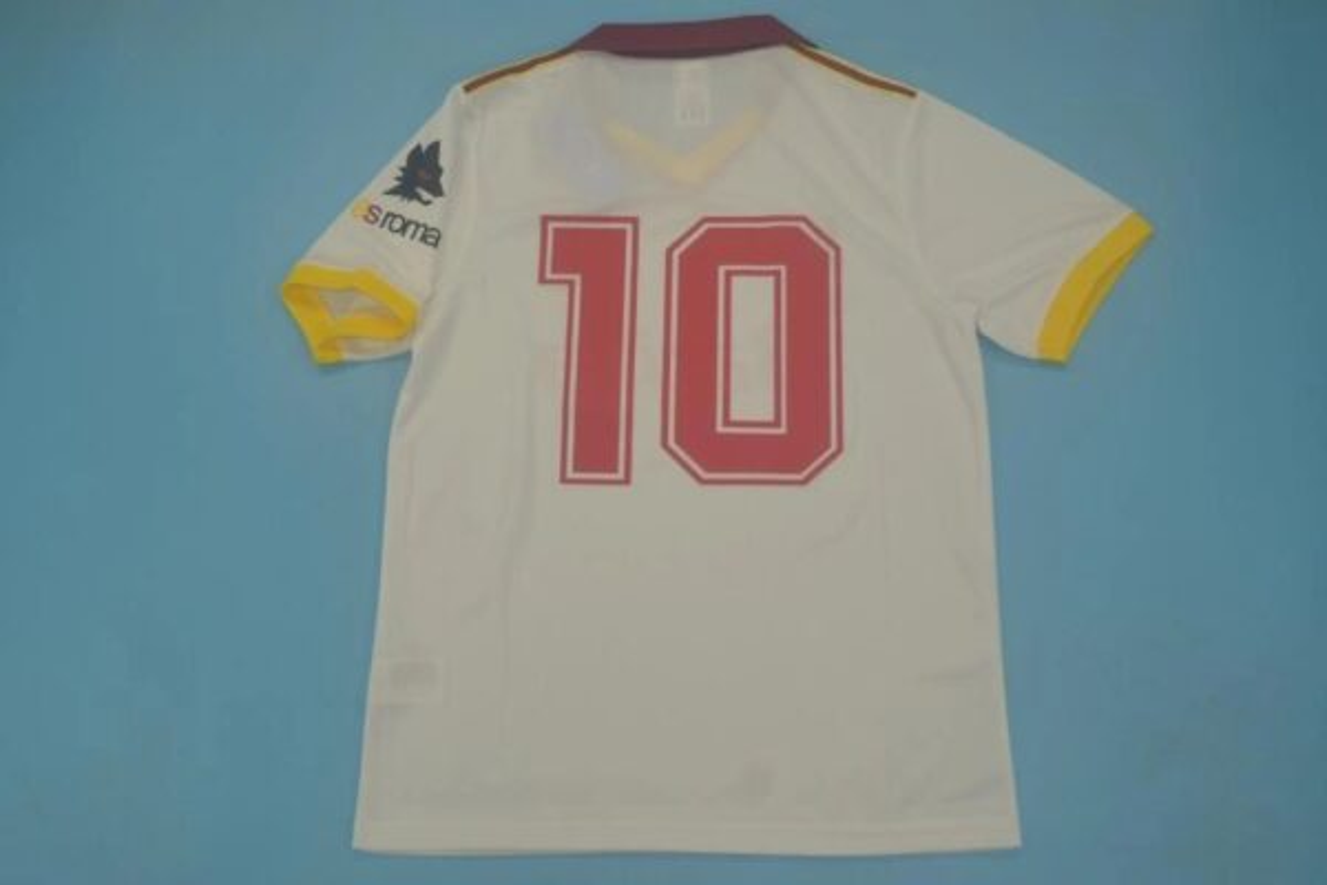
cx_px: 664
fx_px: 1327
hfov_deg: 53.1
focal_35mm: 36
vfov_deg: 36.9
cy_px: 442
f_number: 4.2
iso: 200
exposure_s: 1/200
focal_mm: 24
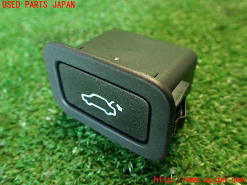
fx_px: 214
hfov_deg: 60.0
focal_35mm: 30
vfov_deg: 46.8
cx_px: 124
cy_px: 92
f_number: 2.3
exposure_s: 1/30
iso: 400
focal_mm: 5.4
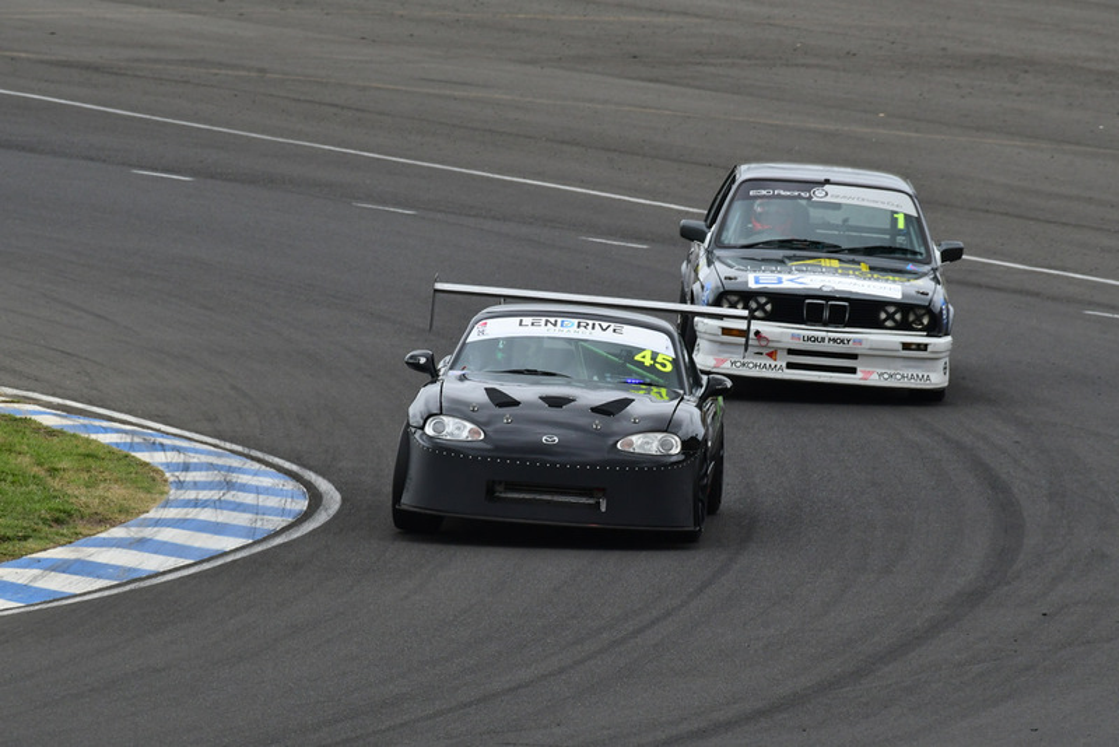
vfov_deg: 2.2
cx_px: 560
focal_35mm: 615
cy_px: 374
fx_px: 19122
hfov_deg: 3.4
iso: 800
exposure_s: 1/640
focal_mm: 410
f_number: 11
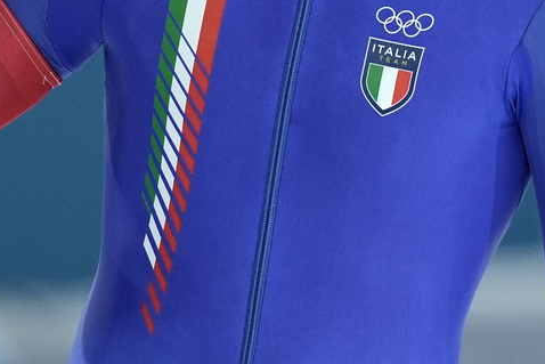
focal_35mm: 1171
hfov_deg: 1.8
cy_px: -80
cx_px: 222
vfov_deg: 1.2
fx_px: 17732
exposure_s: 1/2500
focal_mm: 400
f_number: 2.8
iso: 2000
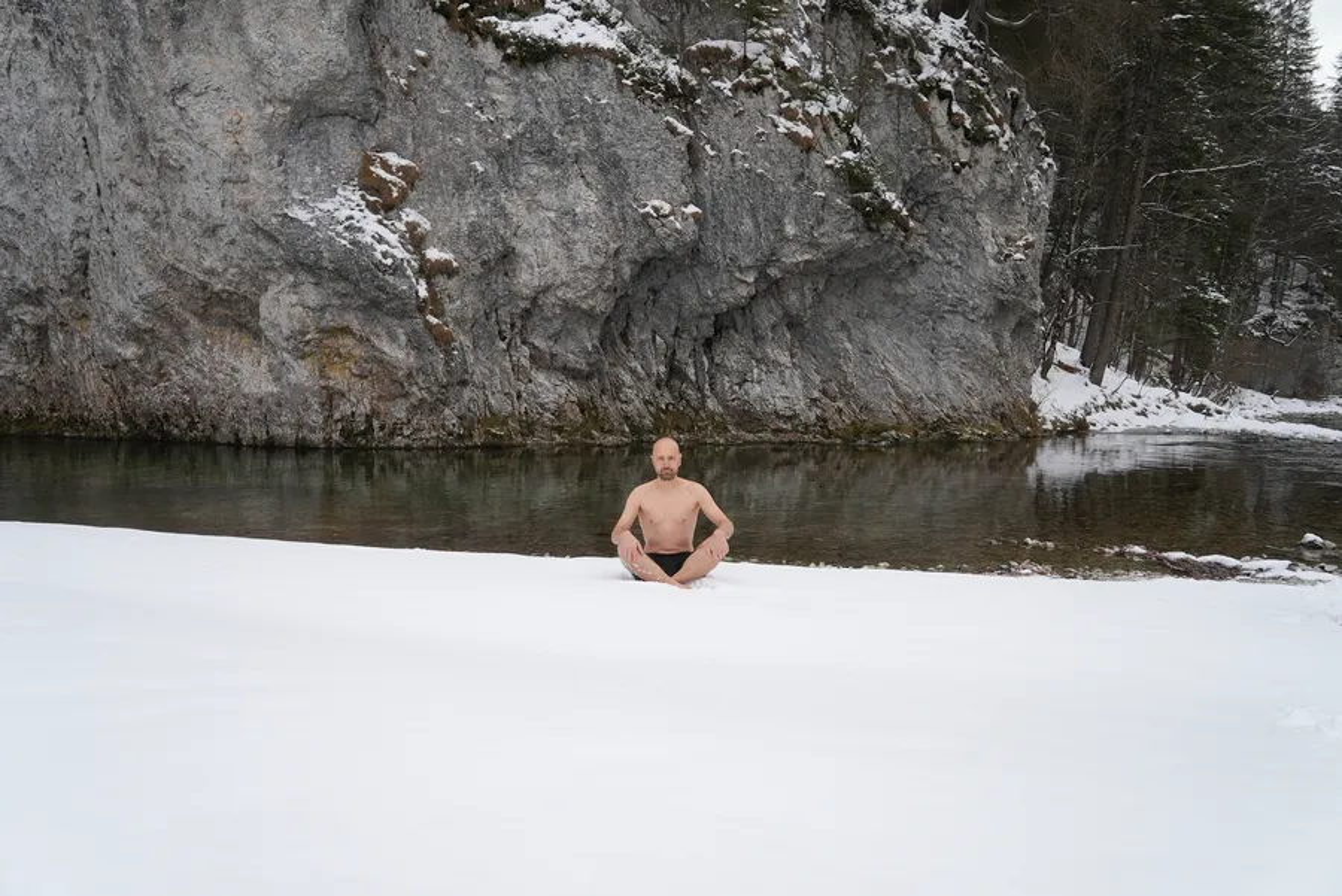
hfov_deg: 71.5
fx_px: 932
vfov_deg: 51.3
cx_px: 671
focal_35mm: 25
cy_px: 448
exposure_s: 1/1250
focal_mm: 25
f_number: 4
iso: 800
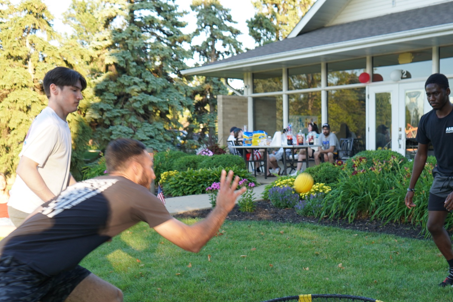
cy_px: 207
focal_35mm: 52
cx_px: 327
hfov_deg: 37.5
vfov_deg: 25.8
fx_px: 654
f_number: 4
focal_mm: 29
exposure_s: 1/160
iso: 200
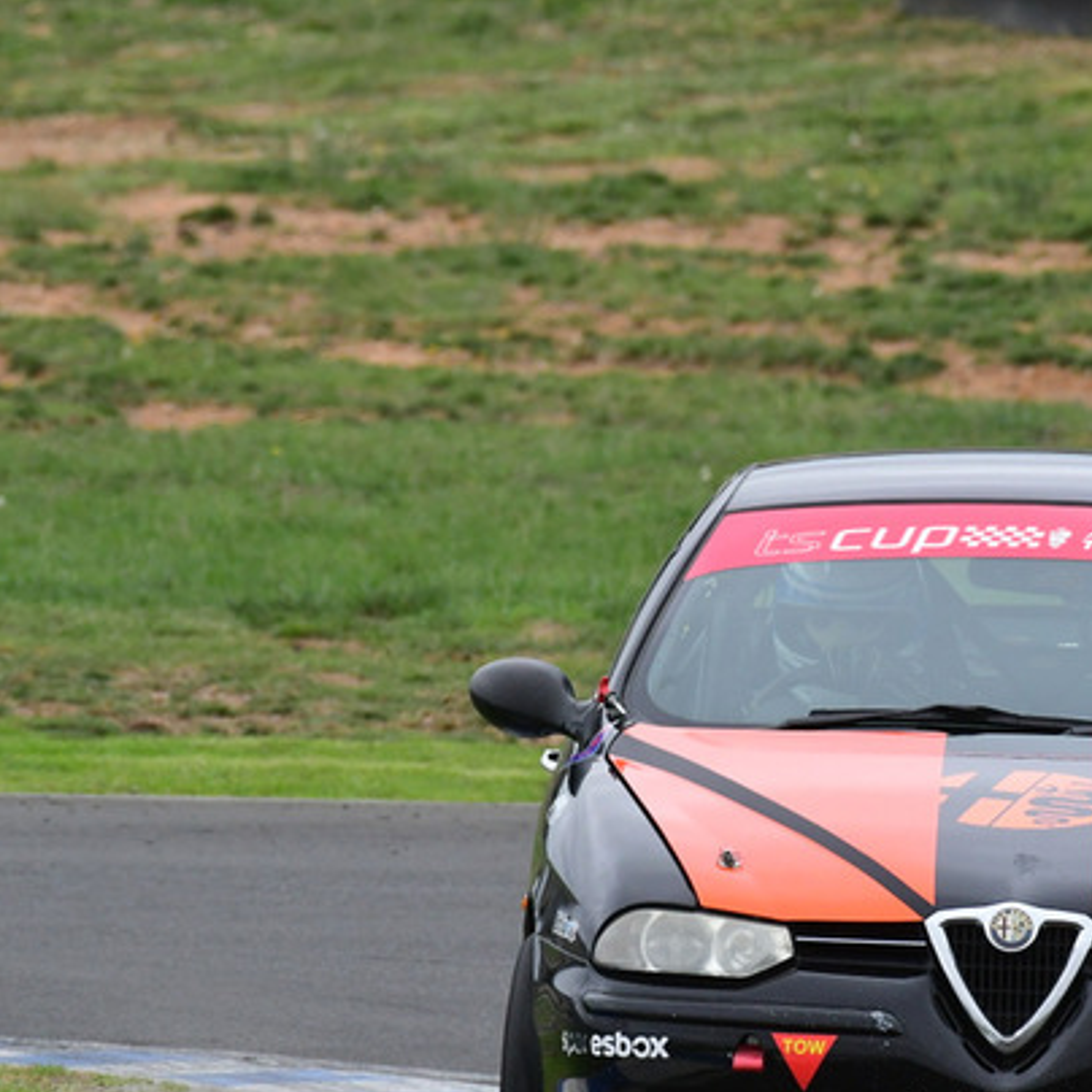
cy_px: 611
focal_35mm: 1264
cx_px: 689
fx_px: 45113
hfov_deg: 1.4
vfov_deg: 1.4
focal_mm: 500
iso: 1250
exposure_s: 1/640
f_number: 11
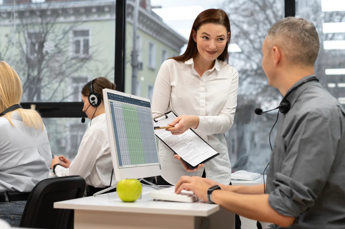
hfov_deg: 39.6
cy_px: 114
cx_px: 172
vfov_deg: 27.0
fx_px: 479
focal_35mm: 50
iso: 800
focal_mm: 50
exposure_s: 1/250
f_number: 2.8
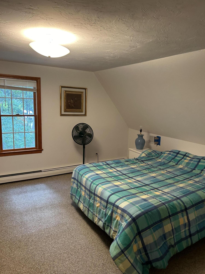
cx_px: 102
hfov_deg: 53.1
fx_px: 205
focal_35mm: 26
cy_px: 137
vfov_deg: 67.3
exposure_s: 1/60
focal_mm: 5.7
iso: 200
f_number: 1.5
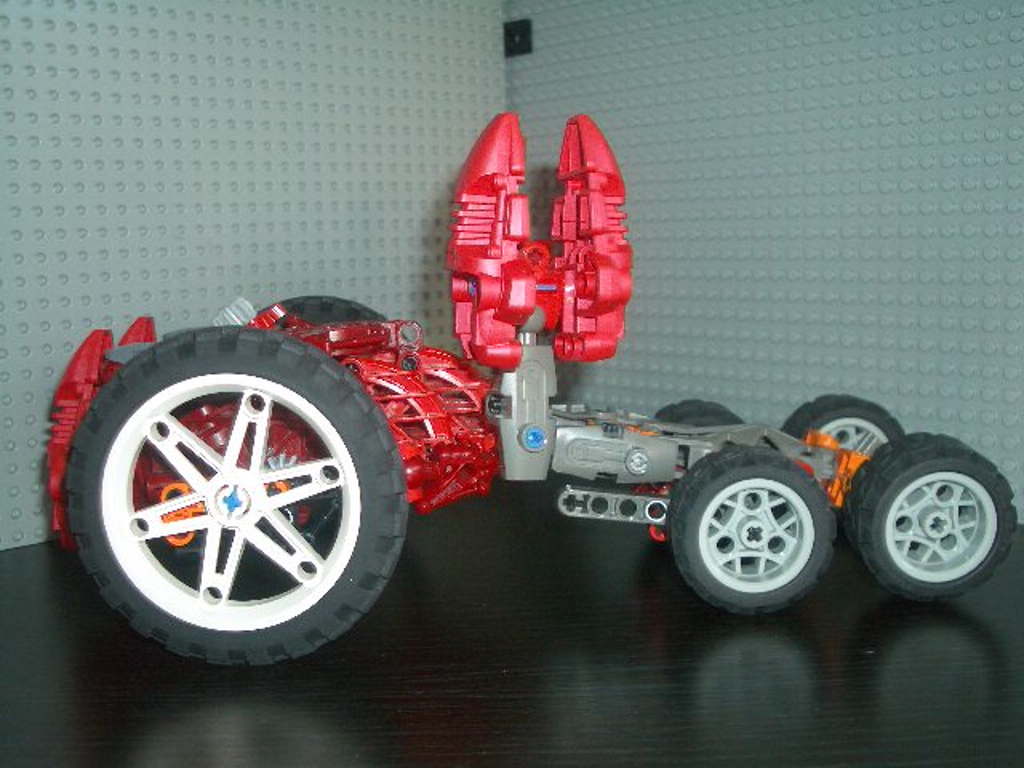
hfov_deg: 45.8
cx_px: 512
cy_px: 384
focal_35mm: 41
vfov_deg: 35.1
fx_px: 1213
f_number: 2.8
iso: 100
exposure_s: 1/60
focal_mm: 6.8
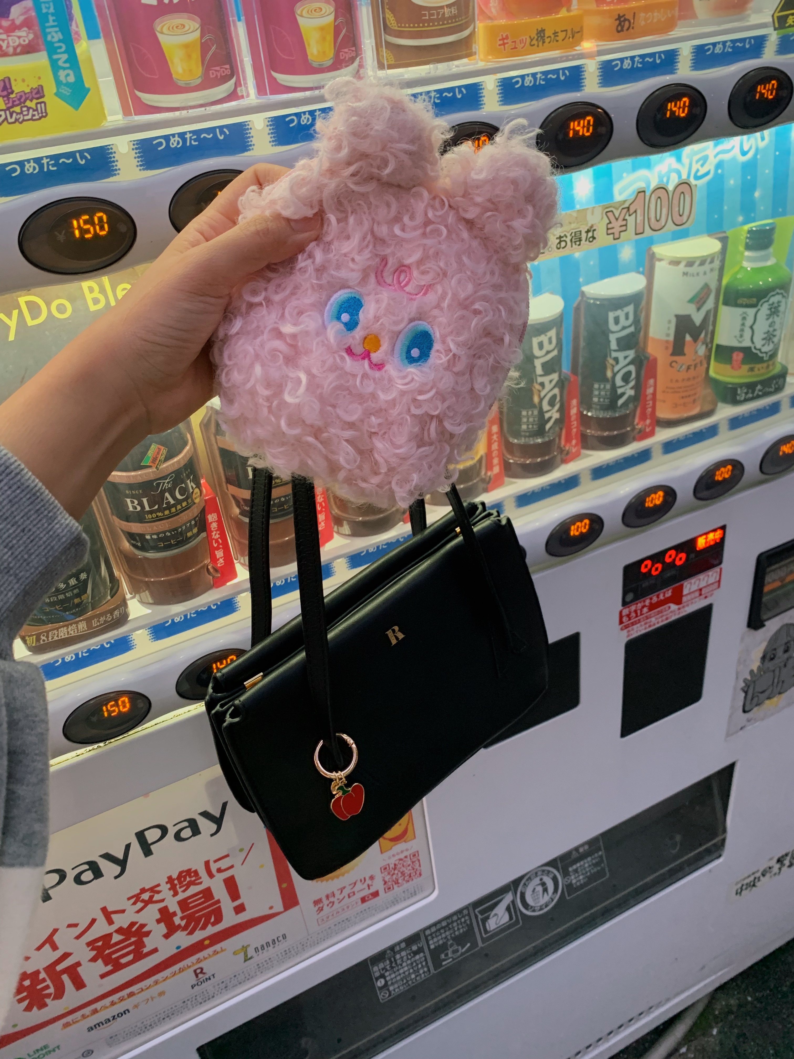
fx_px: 795
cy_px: 530
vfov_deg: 67.3
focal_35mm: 26
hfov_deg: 53.1
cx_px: 397
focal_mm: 4.25
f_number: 1.8
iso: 160
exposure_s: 1/60
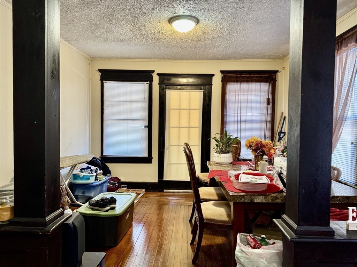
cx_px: 178
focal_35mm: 24
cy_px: 134
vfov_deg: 56.8
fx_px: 248
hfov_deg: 71.6
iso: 320
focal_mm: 6.76
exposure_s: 1/60
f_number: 1.78
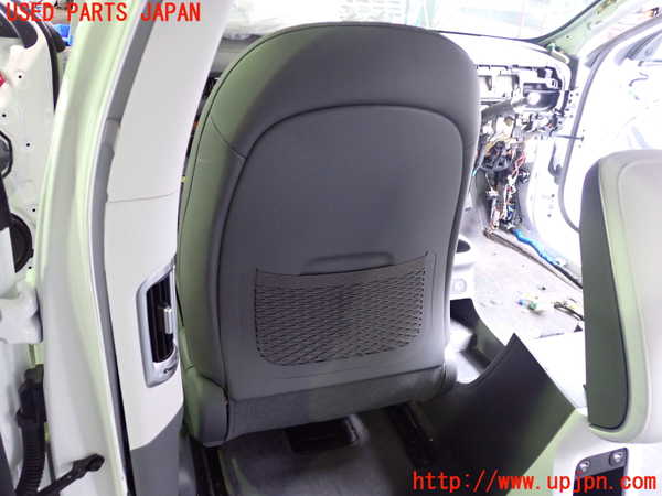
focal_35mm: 30
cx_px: 331
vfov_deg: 46.8
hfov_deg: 60.0
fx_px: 574
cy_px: 248
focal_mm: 5.4
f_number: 2.3
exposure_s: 1/30
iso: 640
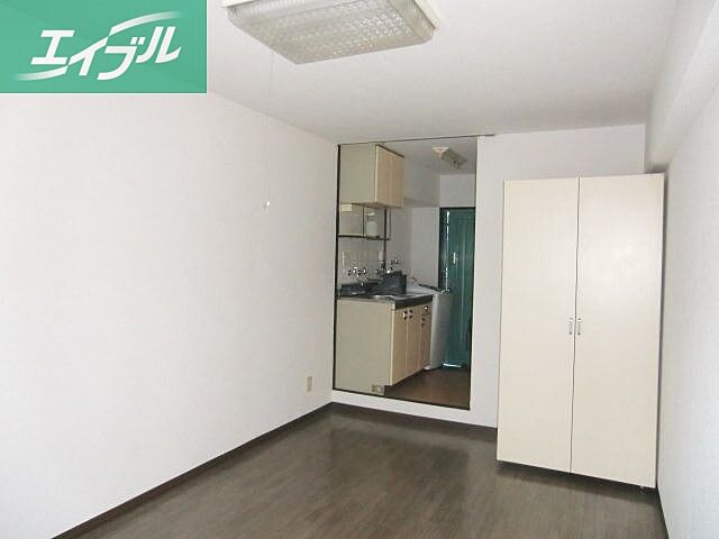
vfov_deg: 56.8
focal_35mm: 24
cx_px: 360
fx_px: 498
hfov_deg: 71.6
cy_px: 270
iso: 400
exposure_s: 1/30
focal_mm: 4.3
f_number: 3.2
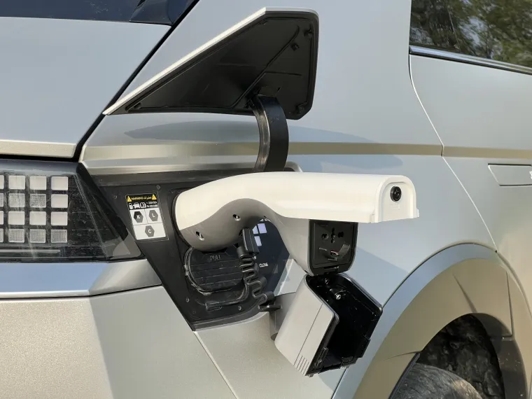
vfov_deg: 19.1
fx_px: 1183
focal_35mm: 77
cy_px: 200
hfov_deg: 25.3
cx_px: 266
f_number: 2.8
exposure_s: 1/445
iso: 32
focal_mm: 9
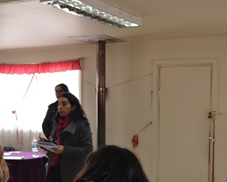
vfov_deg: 25.2
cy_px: 125
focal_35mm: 60
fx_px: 403
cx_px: 107
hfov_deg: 31.4
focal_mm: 24
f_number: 4
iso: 640
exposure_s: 1/60
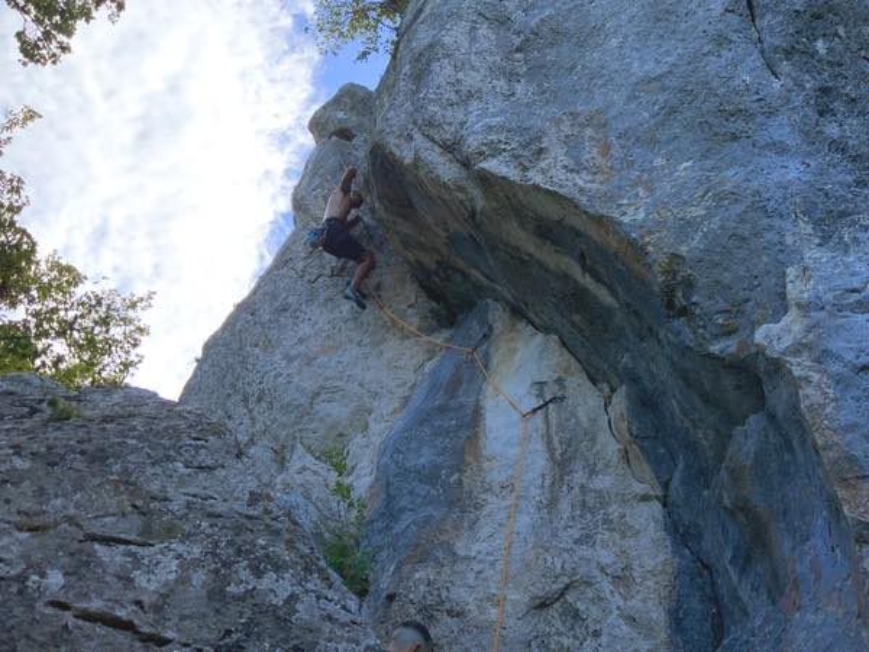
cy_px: 326
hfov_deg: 61.7
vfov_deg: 48.2
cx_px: 434
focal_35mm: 29
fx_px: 728
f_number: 1.8
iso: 16
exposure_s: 1/534
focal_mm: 3
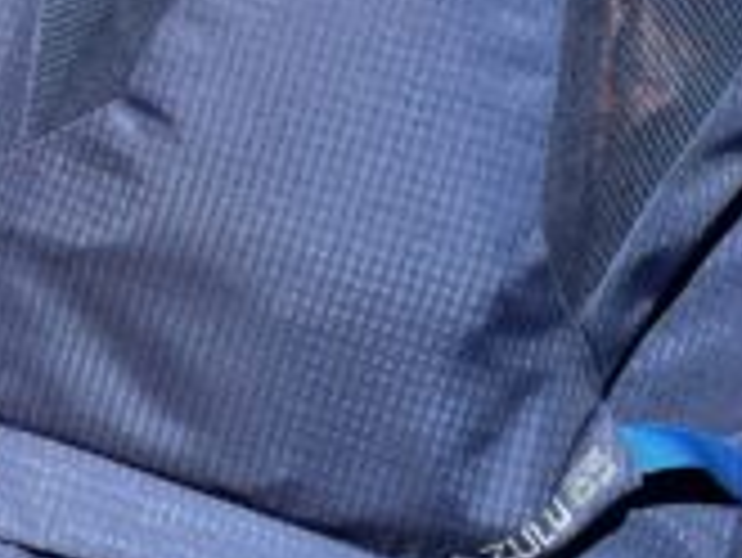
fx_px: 2360
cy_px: 65
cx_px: -112
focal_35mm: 110
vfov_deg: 13.4
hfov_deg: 17.2
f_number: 1.6
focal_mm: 4.2
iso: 32
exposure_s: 1/1916
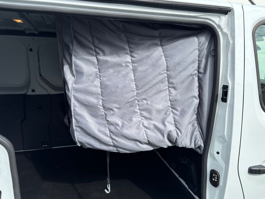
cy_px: 99
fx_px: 207
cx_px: 136
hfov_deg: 65.3
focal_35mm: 27
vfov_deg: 51.4
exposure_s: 1/1799
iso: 50
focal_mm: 5.96
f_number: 1.6
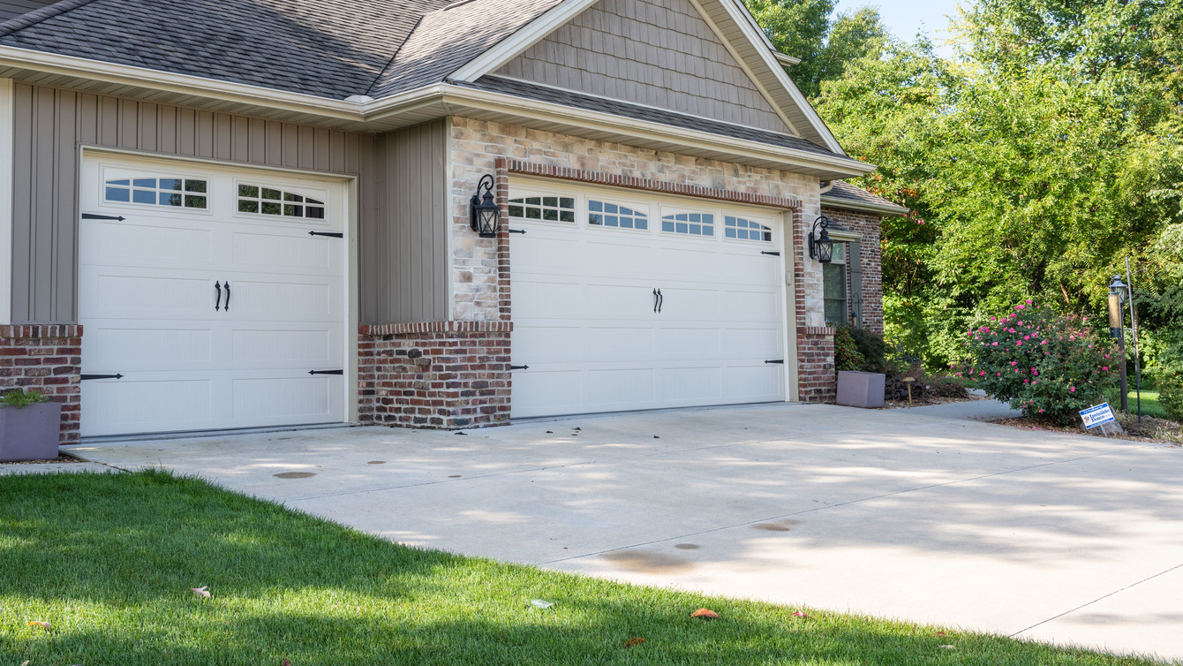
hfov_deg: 52.8
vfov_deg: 31.1
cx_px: 594
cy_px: 257
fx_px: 1192
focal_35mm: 38
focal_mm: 30
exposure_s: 1/80
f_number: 8
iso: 125
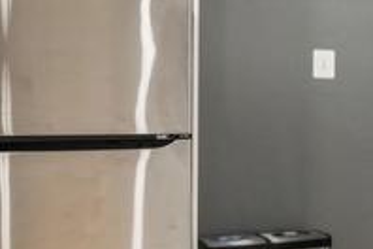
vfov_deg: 13.4
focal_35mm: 102
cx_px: 829
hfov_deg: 14.8
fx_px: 1057
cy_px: 117
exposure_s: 1/13
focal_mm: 14
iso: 400
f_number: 7.1
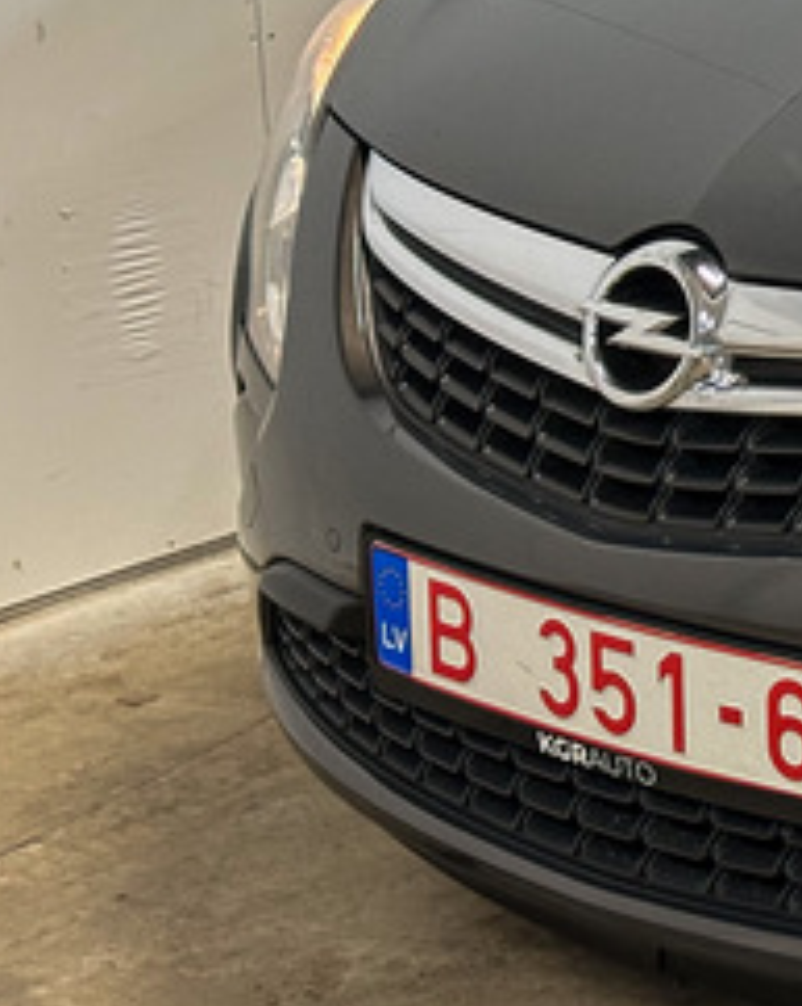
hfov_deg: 11.5
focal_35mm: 126
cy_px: 141
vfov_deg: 15.2
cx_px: 1326
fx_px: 3746
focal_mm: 6.86
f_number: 1.78
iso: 250
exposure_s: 1/50
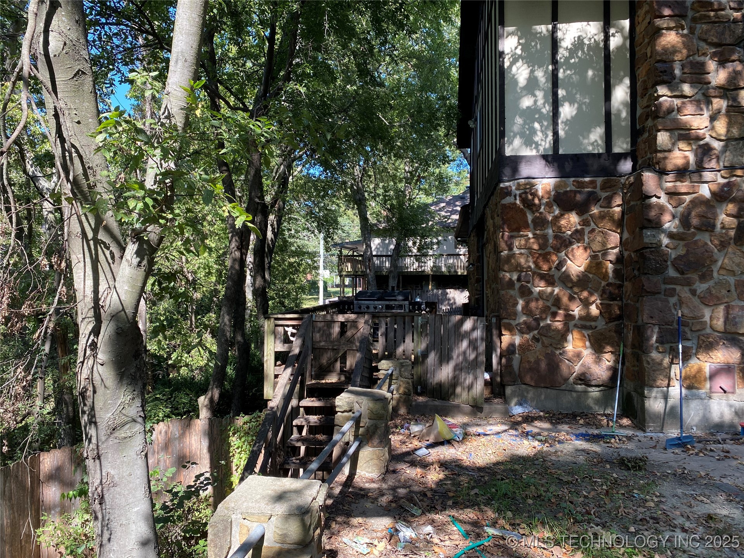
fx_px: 559
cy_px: 279
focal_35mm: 26
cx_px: 372
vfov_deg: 53.1
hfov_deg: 67.3
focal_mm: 4.25
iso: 32
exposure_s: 1/302
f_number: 1.8
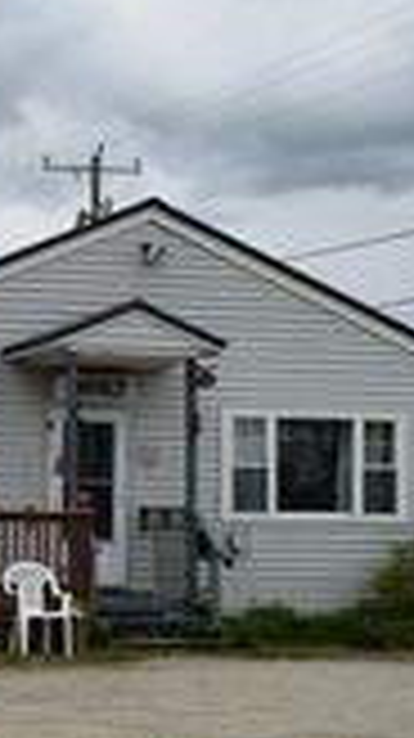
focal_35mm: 86
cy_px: 547
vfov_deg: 24.5
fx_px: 1682
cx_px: -310
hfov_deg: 12.8
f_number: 10
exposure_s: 1/200
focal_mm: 18
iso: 100
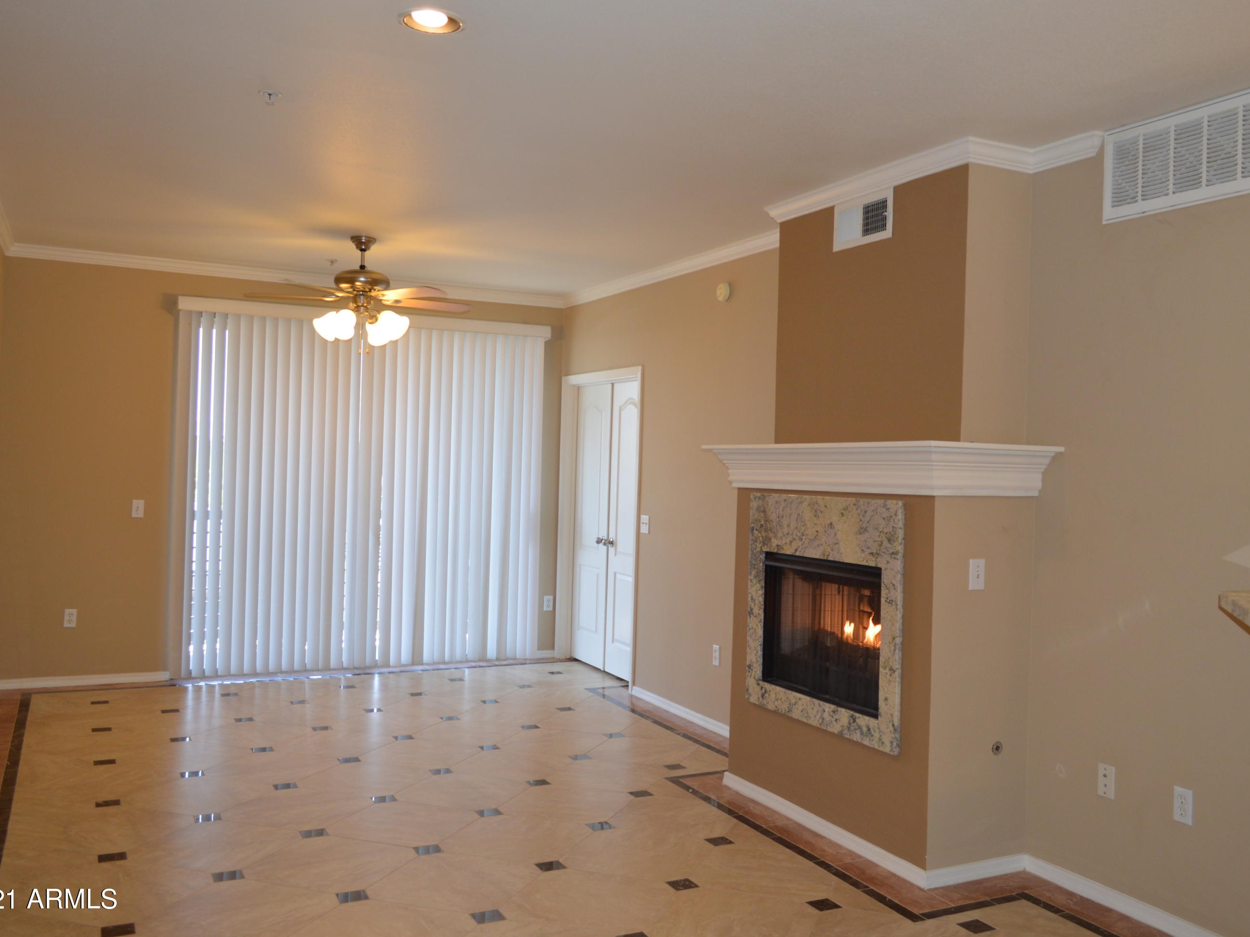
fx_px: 1083
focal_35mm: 30
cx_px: 680
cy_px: 461
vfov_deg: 46.8
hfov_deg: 59.9
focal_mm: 18
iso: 400
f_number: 4
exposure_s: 1/80
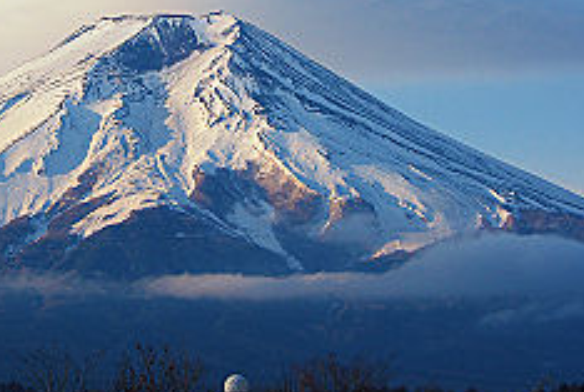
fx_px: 2600
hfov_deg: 12.8
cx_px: 210
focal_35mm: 160
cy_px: 49
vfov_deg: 8.6
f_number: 8
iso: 100
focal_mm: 50
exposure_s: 1/250
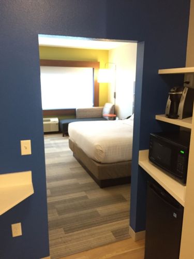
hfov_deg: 48.2
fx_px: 217
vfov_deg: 61.7
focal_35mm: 29
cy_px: 130
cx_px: 97
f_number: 2.2
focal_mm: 4.15
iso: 250
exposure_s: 1/30
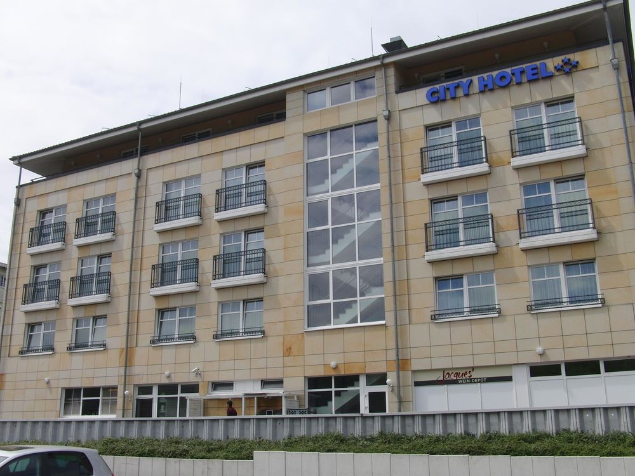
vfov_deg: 38.7
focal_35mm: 37
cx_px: 318
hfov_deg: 50.1
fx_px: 679
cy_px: 238
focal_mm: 6.42
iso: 100
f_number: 8.5
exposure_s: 1/400
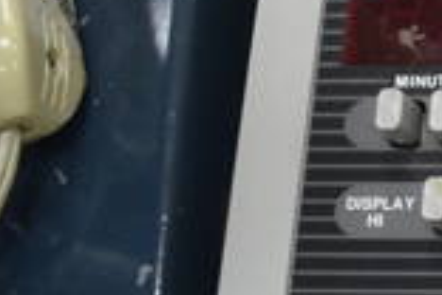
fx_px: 1301
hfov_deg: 15.7
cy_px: 82
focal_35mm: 106
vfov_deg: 12.9
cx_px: 858
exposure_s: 1/60
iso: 1000
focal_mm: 18
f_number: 4
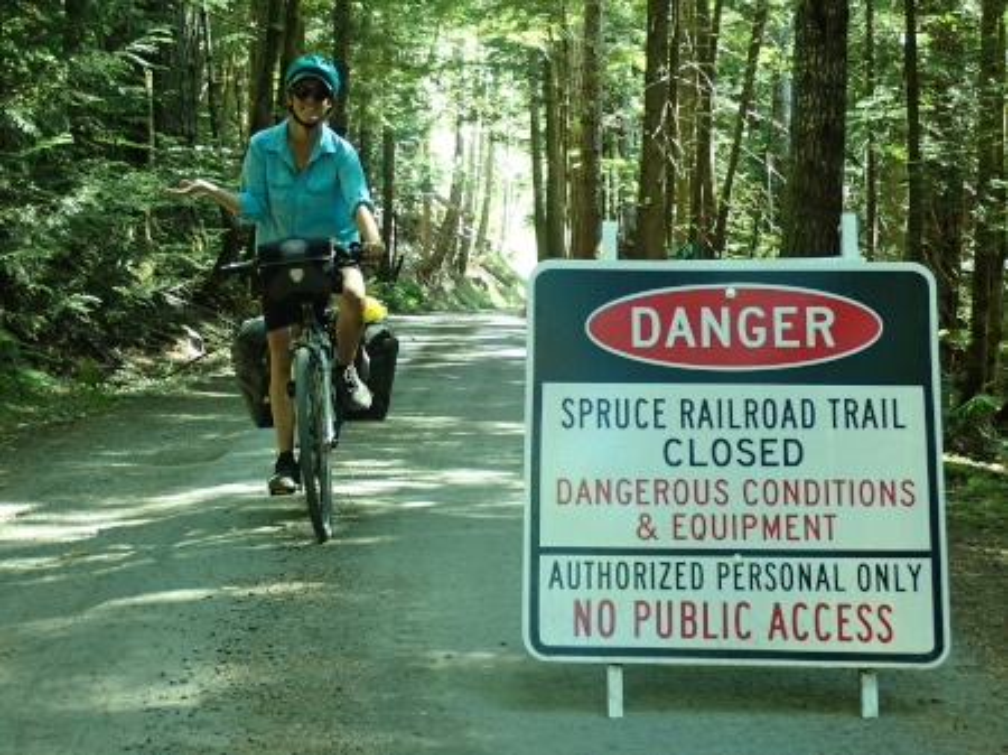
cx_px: 504
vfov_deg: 20.7
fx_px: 2066
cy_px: 378
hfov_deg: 27.4
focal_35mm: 71
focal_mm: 12.73
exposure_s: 1/50
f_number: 3.9
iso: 400
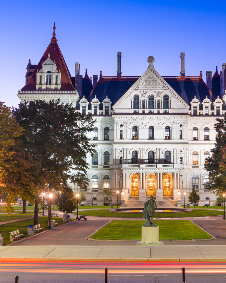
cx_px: 151
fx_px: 502
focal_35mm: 60
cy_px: 141
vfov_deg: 31.5
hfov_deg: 25.2
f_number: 10
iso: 64
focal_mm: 42
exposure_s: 30
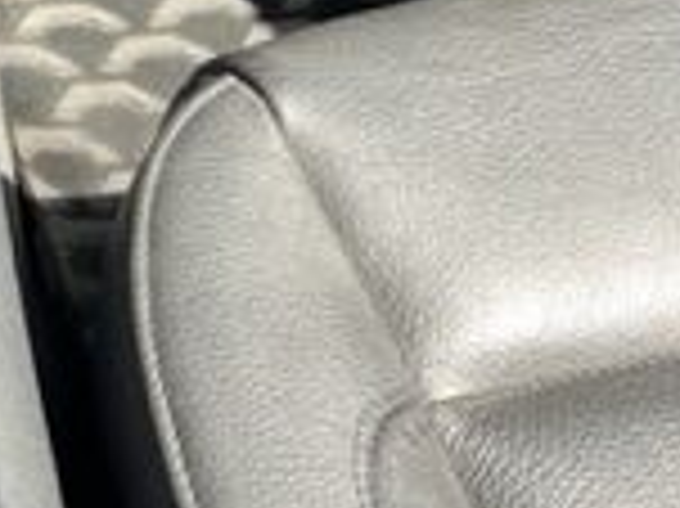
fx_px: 2159
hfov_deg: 15.6
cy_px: -283
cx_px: -504
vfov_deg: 12.7
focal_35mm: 110
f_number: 1.5
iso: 50
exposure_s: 1/349
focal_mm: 5.7
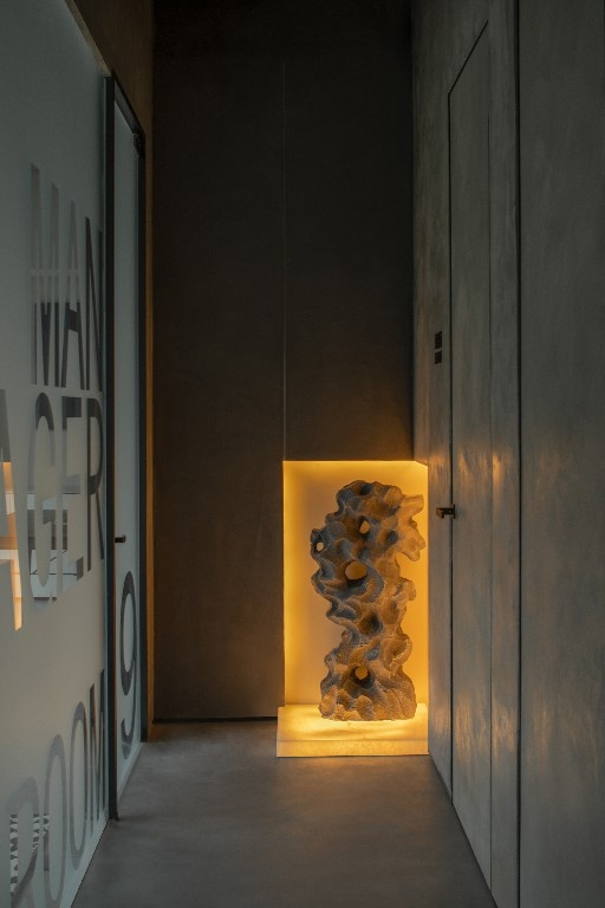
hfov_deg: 29.9
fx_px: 1134
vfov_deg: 43.6
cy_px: 454
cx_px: 302
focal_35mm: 45
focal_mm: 45
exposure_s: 1/3
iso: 100
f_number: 8
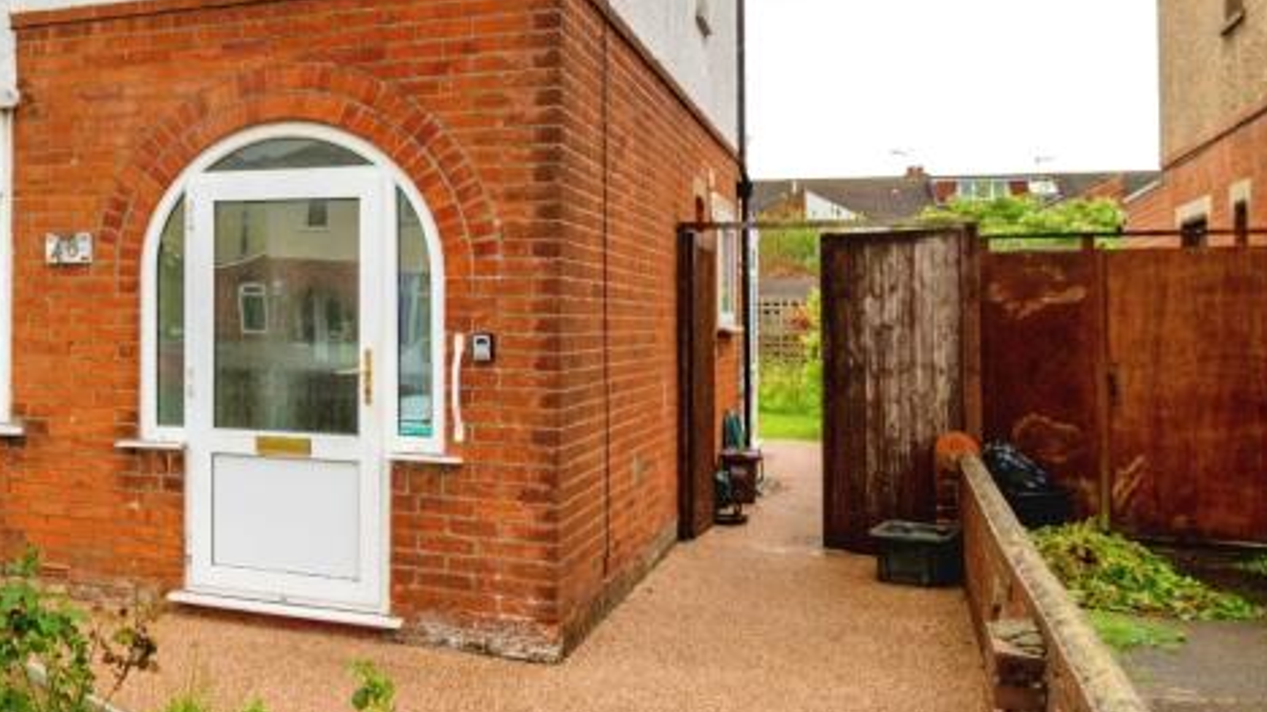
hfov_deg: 46.3
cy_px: 139
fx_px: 1310
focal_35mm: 39
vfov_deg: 29.7
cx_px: 114
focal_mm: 11.5
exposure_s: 1/1250
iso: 320
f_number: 7.1
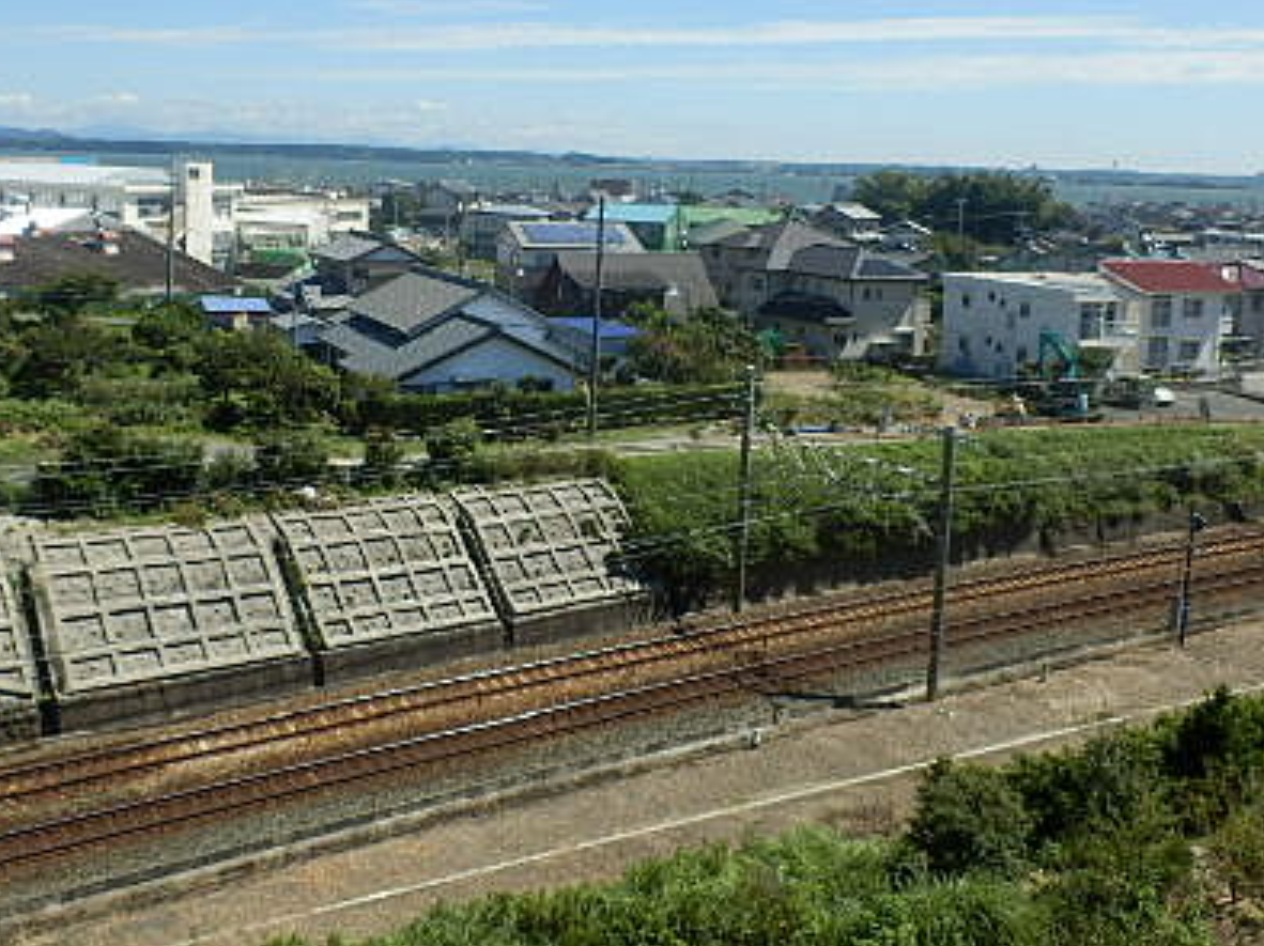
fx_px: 1423
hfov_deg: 47.4
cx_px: 472
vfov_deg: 36.5
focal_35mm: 39
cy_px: 330
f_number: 7.9
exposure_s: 1/160
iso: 80
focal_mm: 4.2
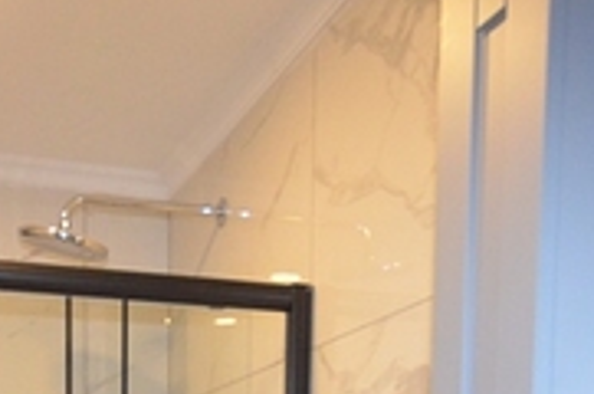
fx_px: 988
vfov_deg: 18.7
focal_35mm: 60
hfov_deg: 33.1
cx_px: 182
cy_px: 660
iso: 1800
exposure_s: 1/60
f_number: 4
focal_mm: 10
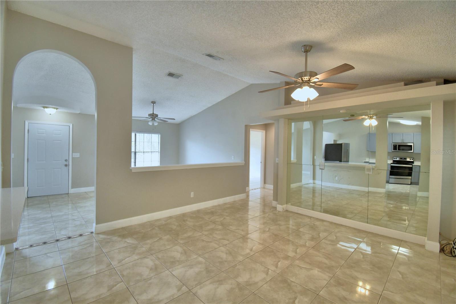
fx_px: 190
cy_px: 152
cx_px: 228
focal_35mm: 15
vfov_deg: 77.3
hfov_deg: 100.4
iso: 400
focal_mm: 10
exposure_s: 1/100
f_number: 4.5
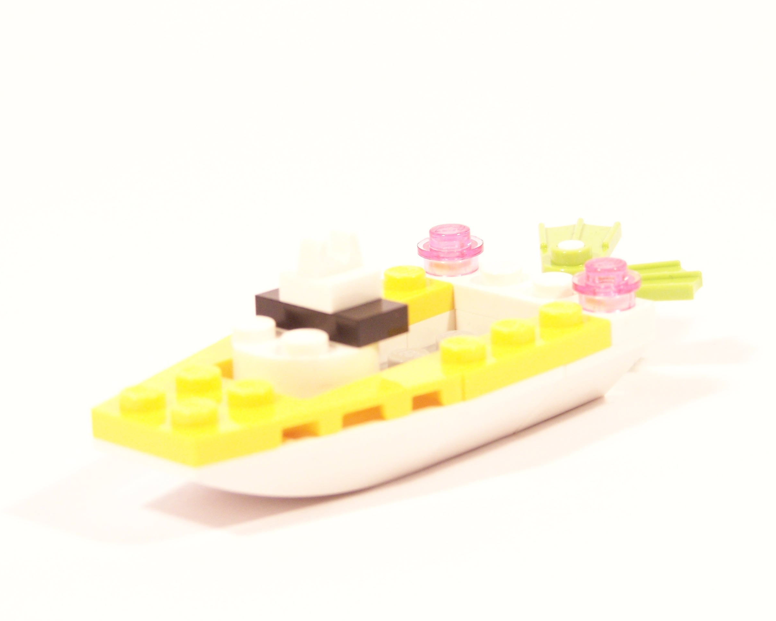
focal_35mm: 134
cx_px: 394
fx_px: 3077
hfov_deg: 14.4
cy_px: 311
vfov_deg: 11.5
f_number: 3.6
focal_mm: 21.2
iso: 200
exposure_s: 1/20
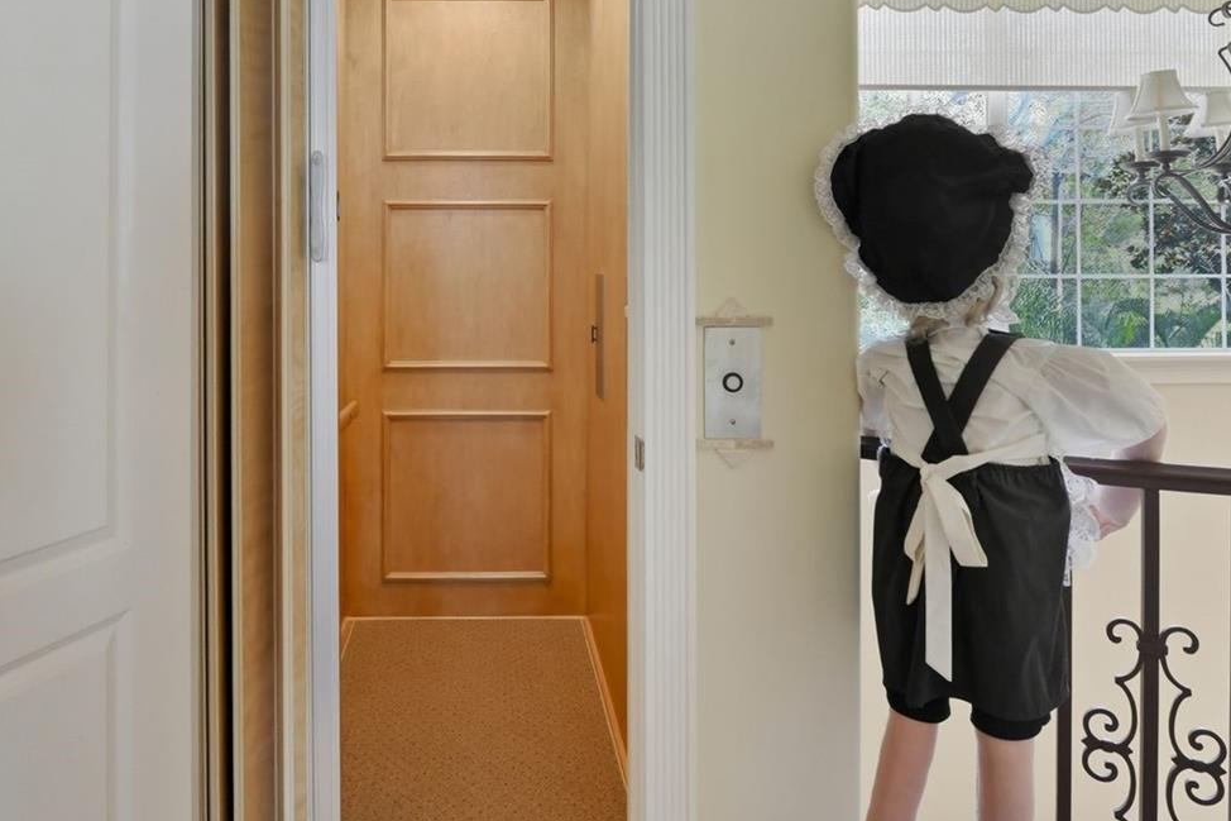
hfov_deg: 75.4
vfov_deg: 53.8
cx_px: 503
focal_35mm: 23
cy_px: 263
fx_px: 786
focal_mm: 14
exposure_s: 1/15
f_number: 9
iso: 400
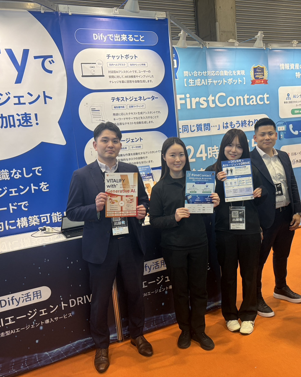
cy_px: 188
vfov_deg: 52.8
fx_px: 379
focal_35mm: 34
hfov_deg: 43.1
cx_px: 183
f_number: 1.6
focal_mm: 5.96
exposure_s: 1/120
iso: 125
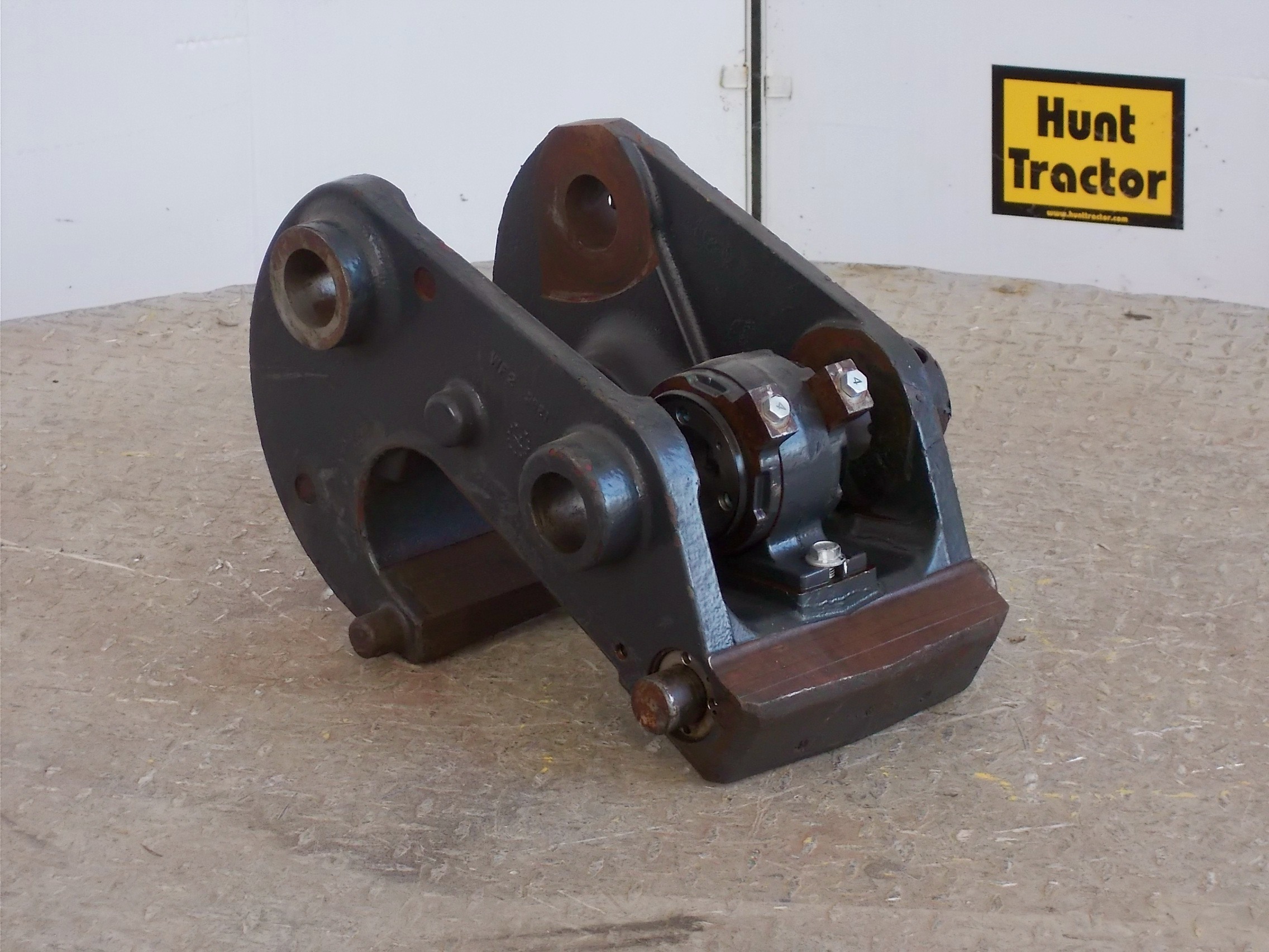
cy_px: 476
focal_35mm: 130
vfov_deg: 11.4
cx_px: 634
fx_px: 4766
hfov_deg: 15.2
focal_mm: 23
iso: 200
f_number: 6.5
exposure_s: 1/60
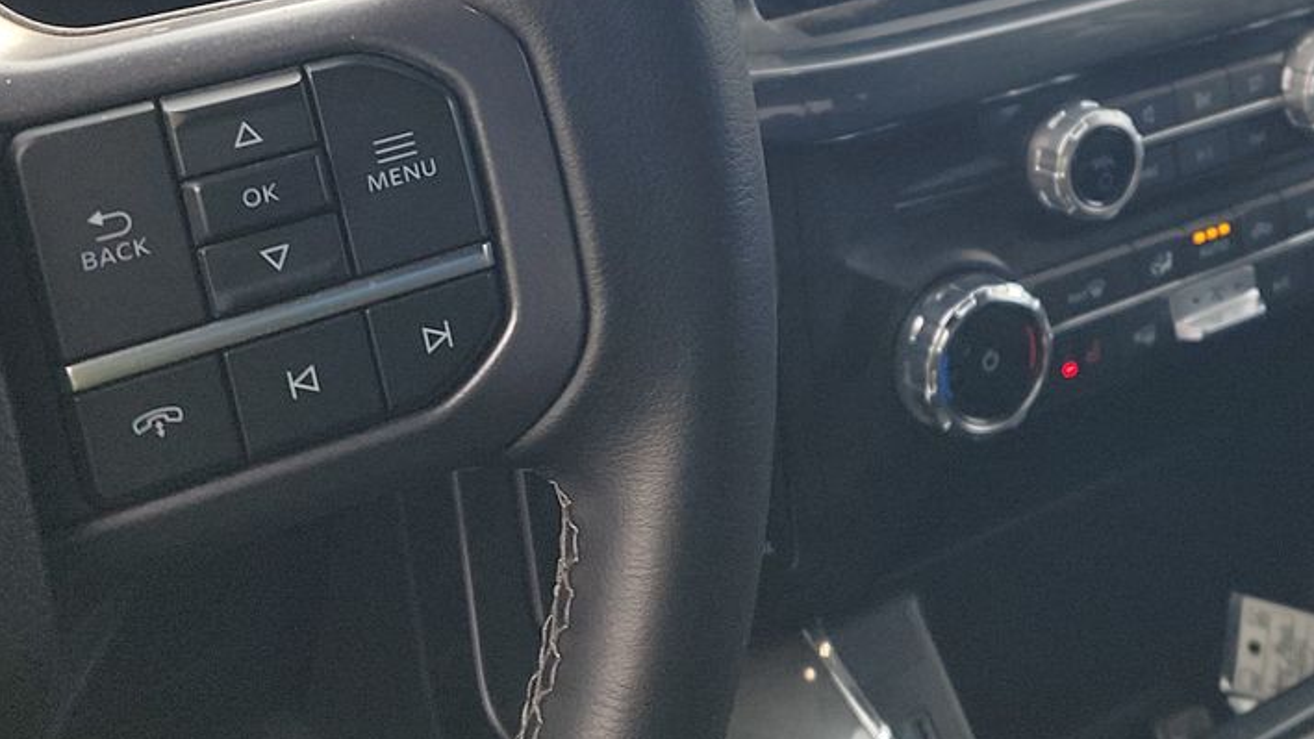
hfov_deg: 34.8
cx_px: 962
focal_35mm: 59
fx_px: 2056
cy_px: -126
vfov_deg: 19.3
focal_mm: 6.7
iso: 79
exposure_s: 1/119
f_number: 1.8
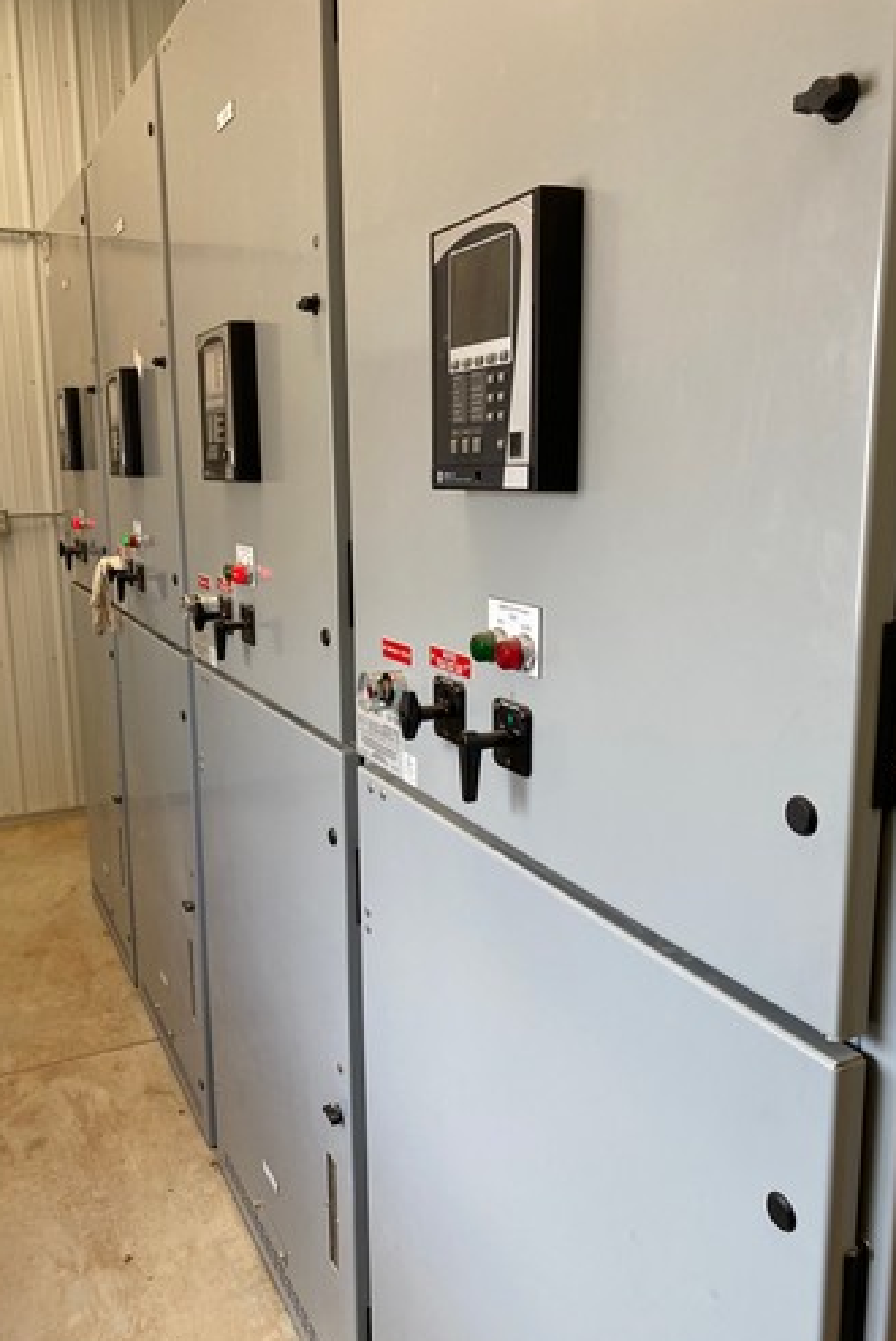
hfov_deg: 46.5
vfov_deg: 65.4
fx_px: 1044
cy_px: 681
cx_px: 448
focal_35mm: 28
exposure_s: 1/121
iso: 80
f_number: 1.8
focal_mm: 4.25
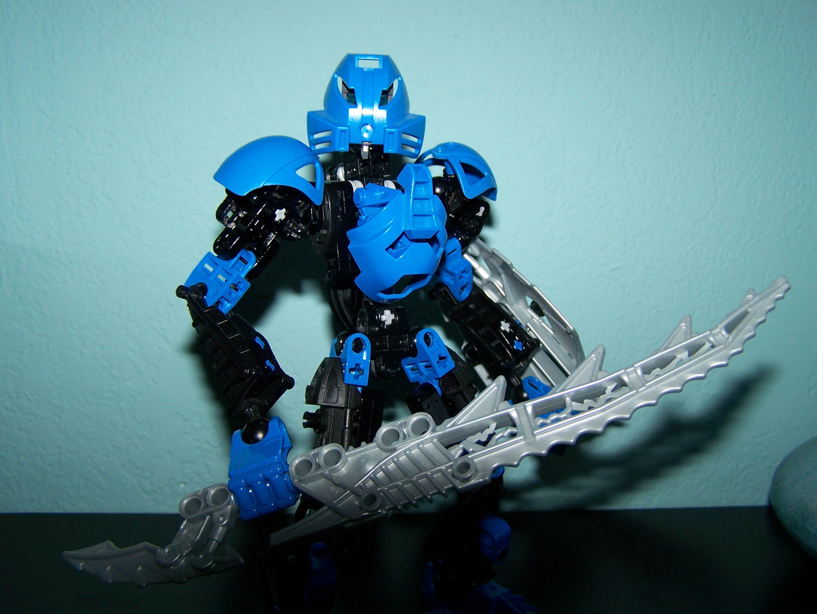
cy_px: 307
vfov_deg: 37.8
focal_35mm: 38
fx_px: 897
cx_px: 408
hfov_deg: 48.9
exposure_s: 1/60
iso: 80
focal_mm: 6.3
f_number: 2.8
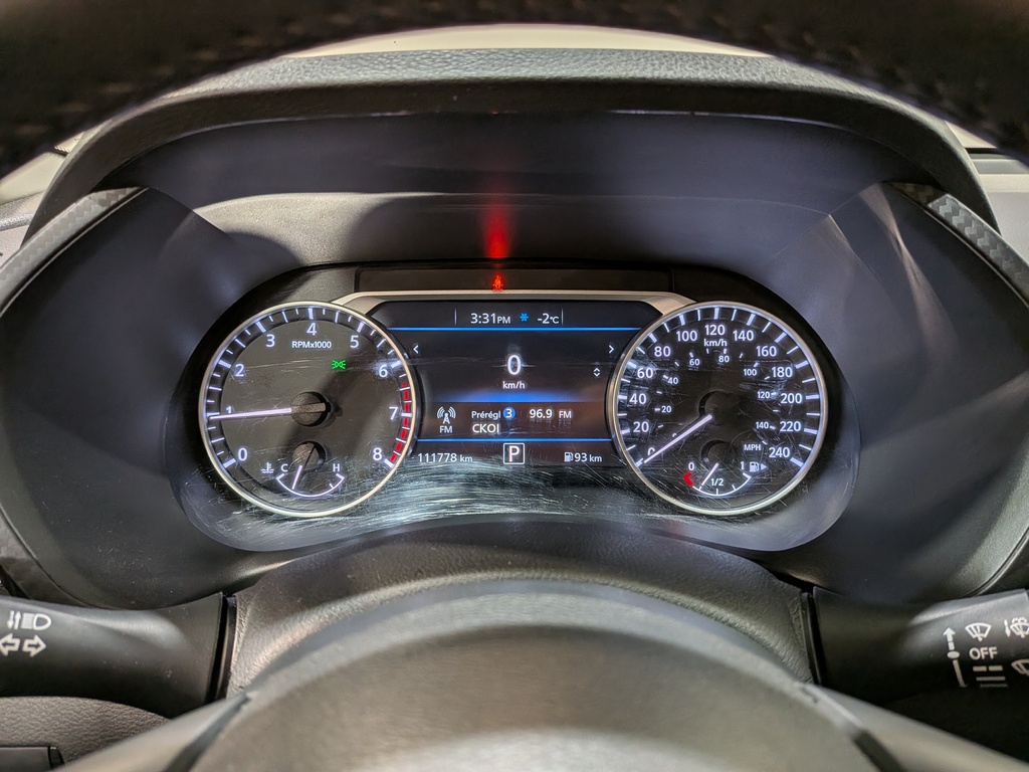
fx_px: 713
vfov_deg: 56.8
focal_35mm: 24
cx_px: 514
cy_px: 386
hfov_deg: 71.6
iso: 41
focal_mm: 4.53
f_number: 1.7
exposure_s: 1/120
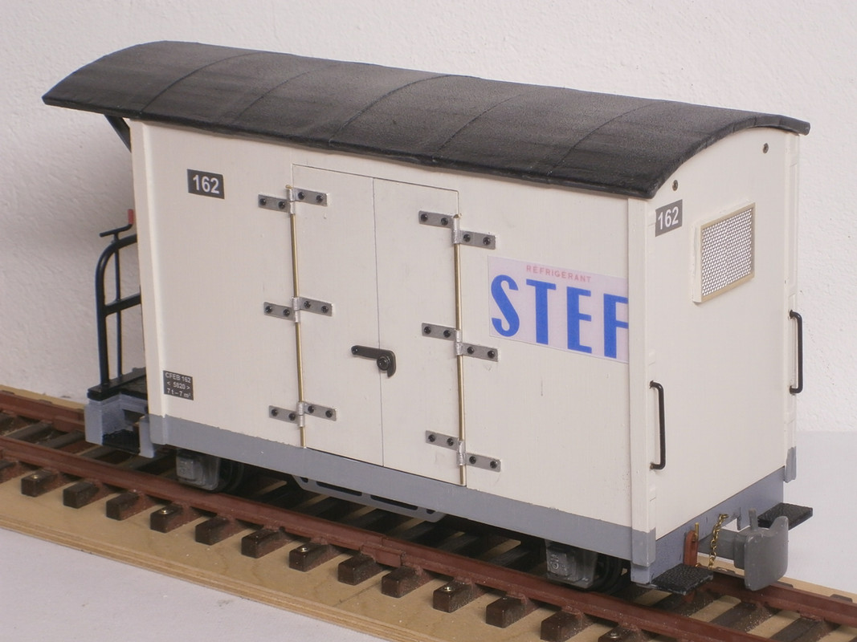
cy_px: 321
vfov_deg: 14.6
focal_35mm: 101
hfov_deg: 19.5
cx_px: 428
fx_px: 2500
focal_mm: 17.8
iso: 125
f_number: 5.4
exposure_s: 1/4
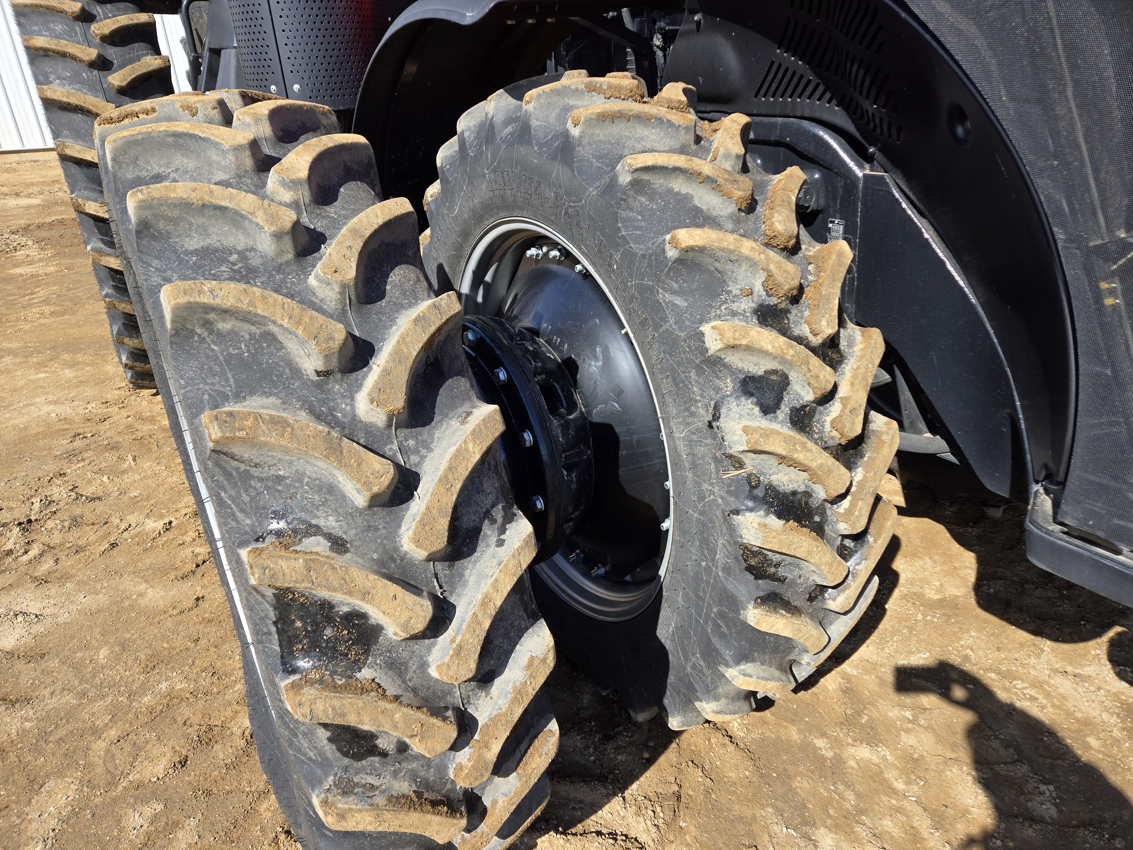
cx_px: 566
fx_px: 753
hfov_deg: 73.9
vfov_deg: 58.9
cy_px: 425
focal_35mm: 23
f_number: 1.8
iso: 25
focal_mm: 5.4
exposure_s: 1/871
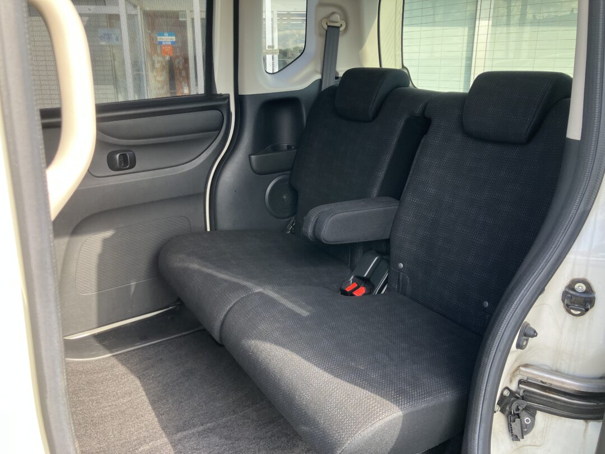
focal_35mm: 28
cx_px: 302
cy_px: 227
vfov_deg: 49.7
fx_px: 489
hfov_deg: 63.4
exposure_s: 1/121
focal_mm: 3.99
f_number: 1.8
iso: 50
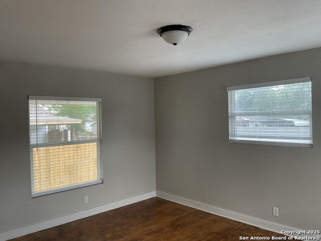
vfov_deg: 48.2
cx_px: 160
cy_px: 120
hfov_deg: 61.7
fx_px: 269
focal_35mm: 29
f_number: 1.8
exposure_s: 1/60
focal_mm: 3
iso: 50
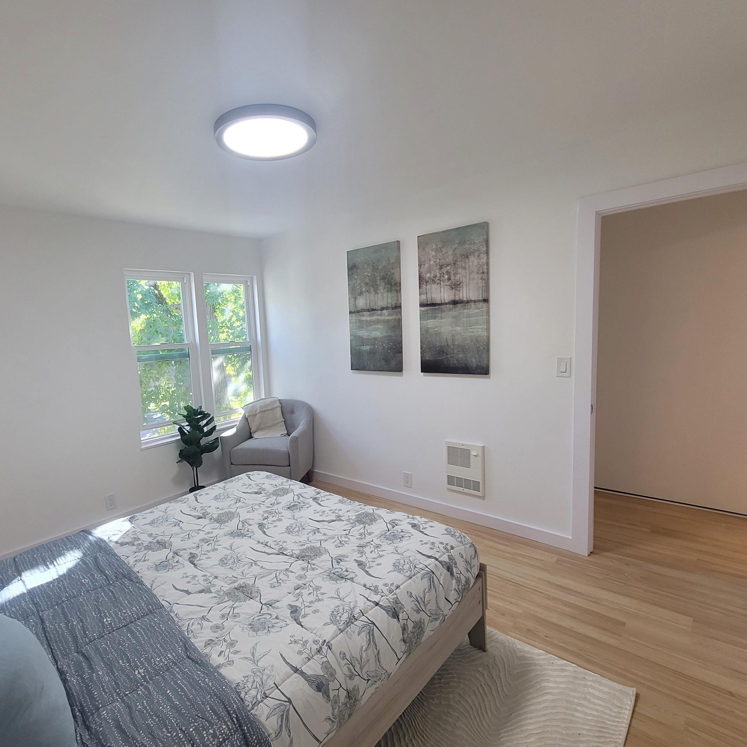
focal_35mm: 16
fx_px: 391
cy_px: 377
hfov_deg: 86.8
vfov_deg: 87.4
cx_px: 316
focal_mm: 2.2
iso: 160
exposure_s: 1/60
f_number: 2.2
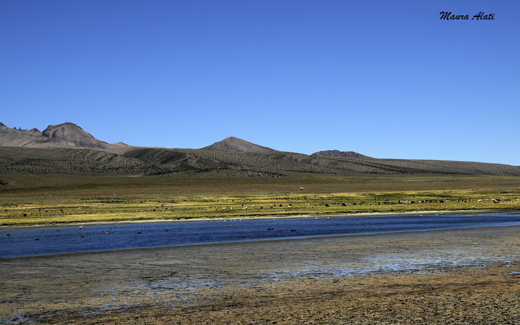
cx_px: 260
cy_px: 166
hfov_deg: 27.9
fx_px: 1049
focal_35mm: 74
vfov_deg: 17.6
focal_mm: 48
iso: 200
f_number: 11
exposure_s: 1/500
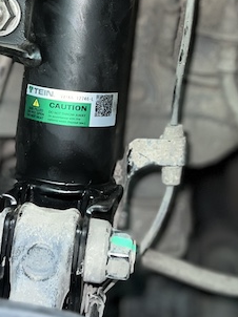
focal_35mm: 92
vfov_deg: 20.5
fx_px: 845
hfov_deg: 16.0
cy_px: -10
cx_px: 93
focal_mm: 5.7
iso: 50
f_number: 1.5
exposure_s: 1/15
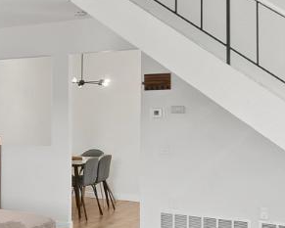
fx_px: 523
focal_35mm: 62
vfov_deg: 24.6
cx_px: -121
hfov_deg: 24.8
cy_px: 135
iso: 250
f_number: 6.3
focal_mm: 12
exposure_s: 1/4
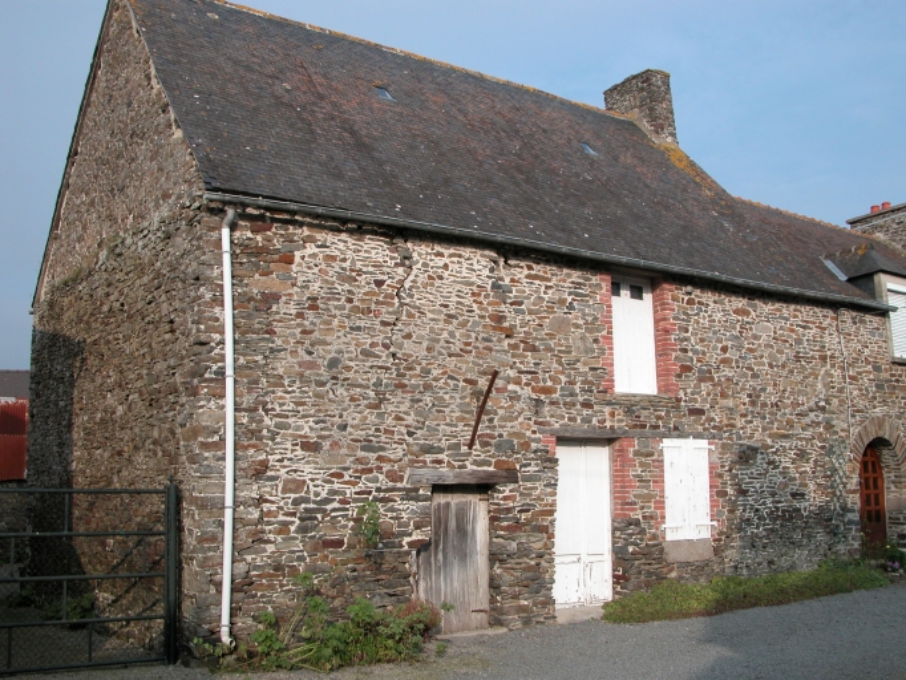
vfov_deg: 40.7
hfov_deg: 52.6
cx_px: 453
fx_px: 916
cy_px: 340
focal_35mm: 35
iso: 100
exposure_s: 1/344
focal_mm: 8.9
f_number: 5.6
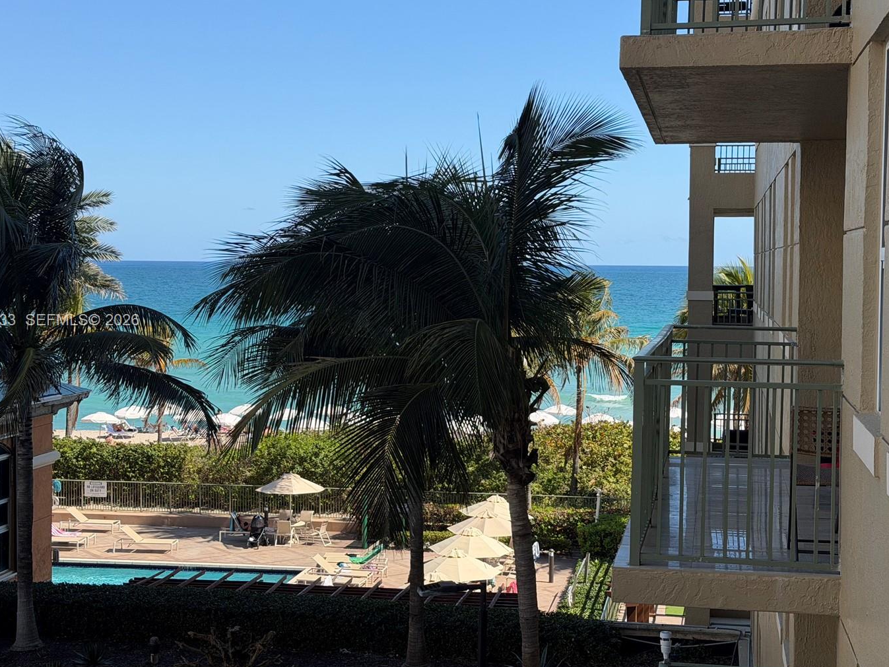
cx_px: 462
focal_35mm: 57
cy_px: 321
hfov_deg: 33.8
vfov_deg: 25.7
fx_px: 1464
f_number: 1.78
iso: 80
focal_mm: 6.76
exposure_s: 1/4329
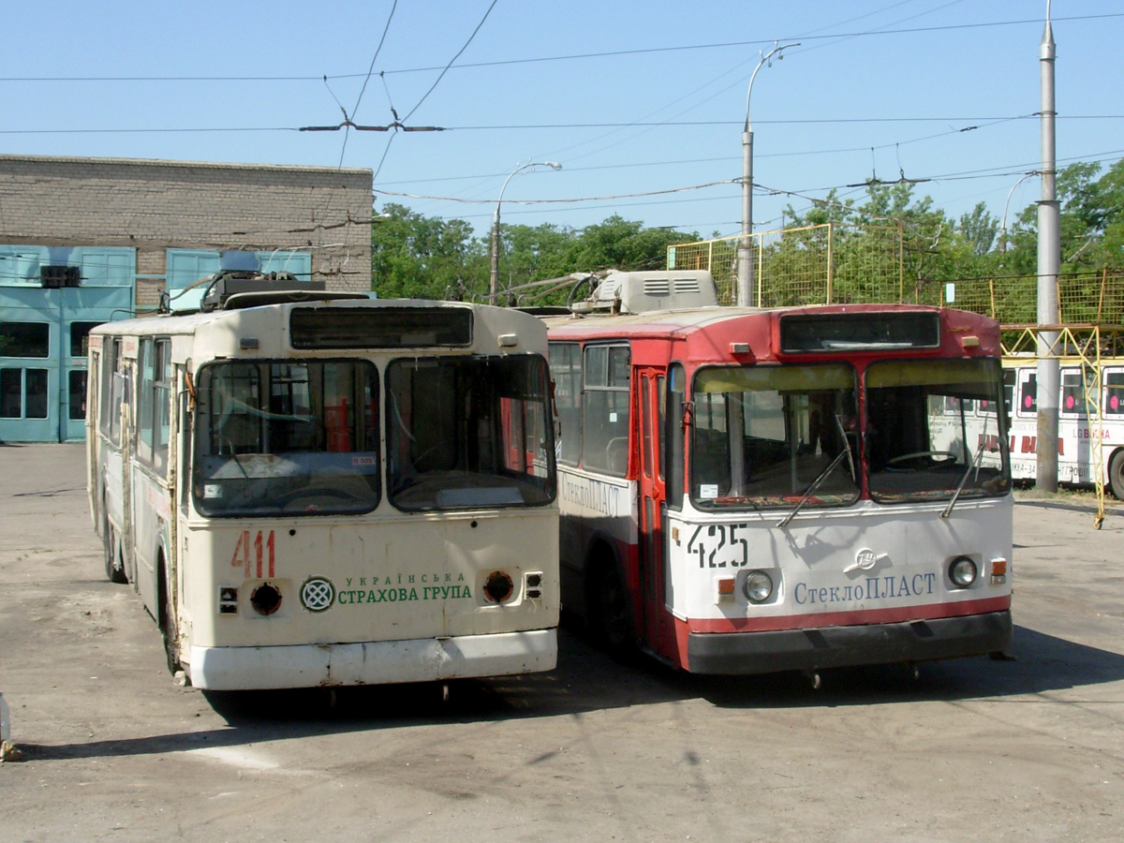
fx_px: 1461
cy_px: 422
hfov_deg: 42.1
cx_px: 562
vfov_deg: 32.2
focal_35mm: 45
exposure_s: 1/456
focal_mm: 7.5
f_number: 5.3
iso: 50
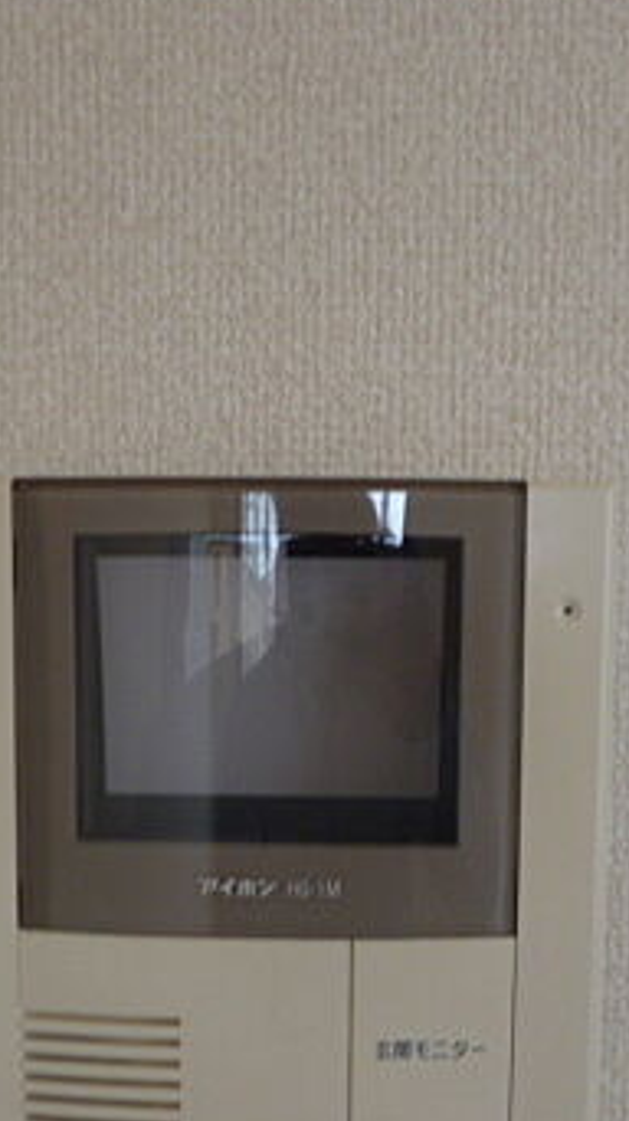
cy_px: 738
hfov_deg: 24.4
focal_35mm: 49
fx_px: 1455
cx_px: 351
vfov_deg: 41.6
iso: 100
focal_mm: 4.3
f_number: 2.5
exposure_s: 1/60
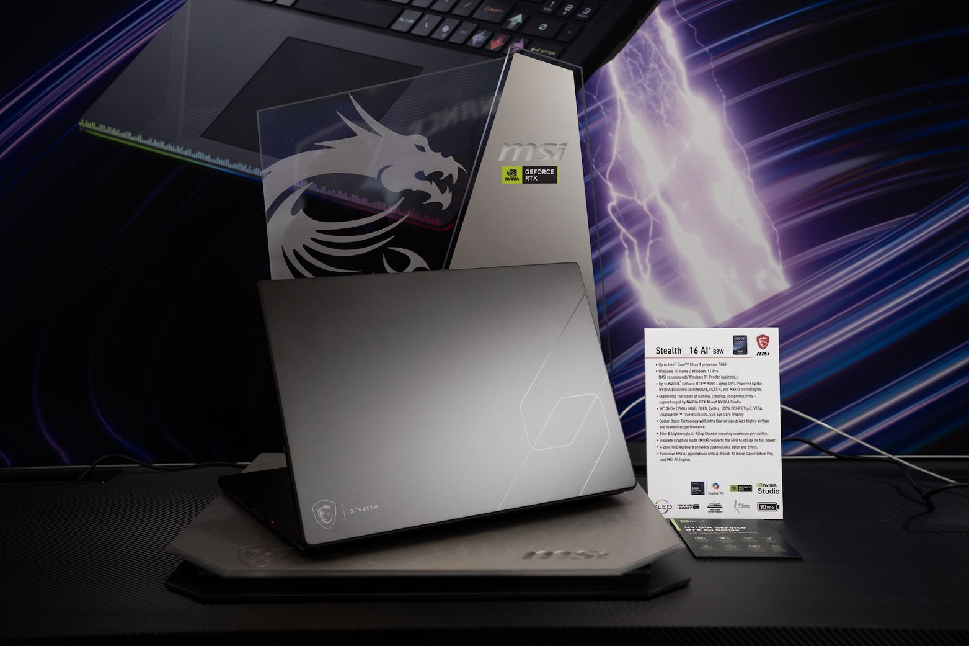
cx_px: 486
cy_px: 319
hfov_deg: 45.4
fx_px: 1157
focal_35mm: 43
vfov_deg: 31.2
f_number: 4
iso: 500
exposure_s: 1/125
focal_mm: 42
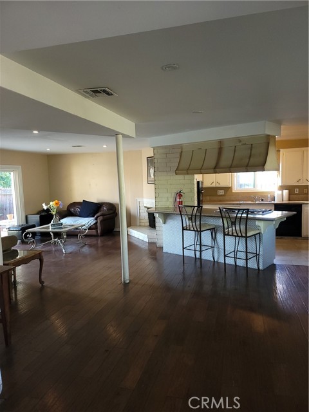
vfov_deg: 69.4
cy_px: 206
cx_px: 154
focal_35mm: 25
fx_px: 298
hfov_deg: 54.9
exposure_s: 1/60
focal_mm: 7
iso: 250
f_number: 1.8
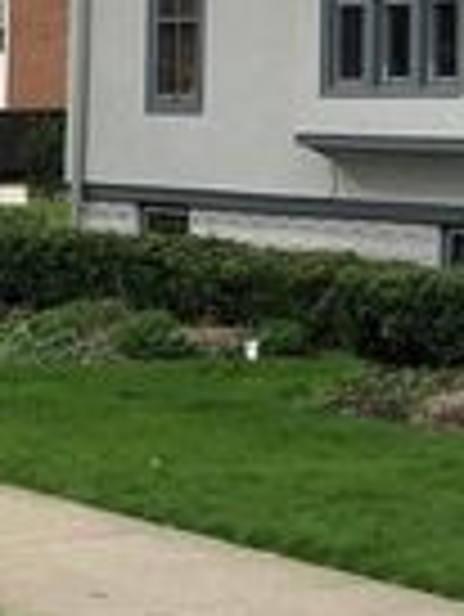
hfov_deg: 10.0
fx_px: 2427
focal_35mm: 136
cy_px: -97
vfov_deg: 14.1
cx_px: 982
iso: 20
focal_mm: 4
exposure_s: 1/1736
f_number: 1.8
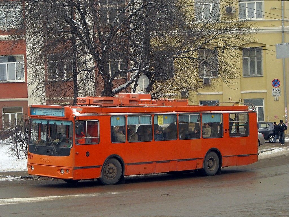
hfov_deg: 18.7
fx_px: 877
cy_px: 108
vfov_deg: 14.1
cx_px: 144
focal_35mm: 105
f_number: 4.7
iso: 109
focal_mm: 17.1
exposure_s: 1/250
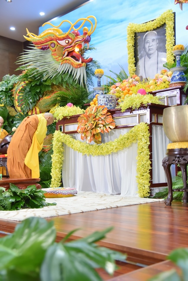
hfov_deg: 29.3
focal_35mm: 46
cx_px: 94
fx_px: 360
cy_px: 140
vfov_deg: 42.7
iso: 1600
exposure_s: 1/125
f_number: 4
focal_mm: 46
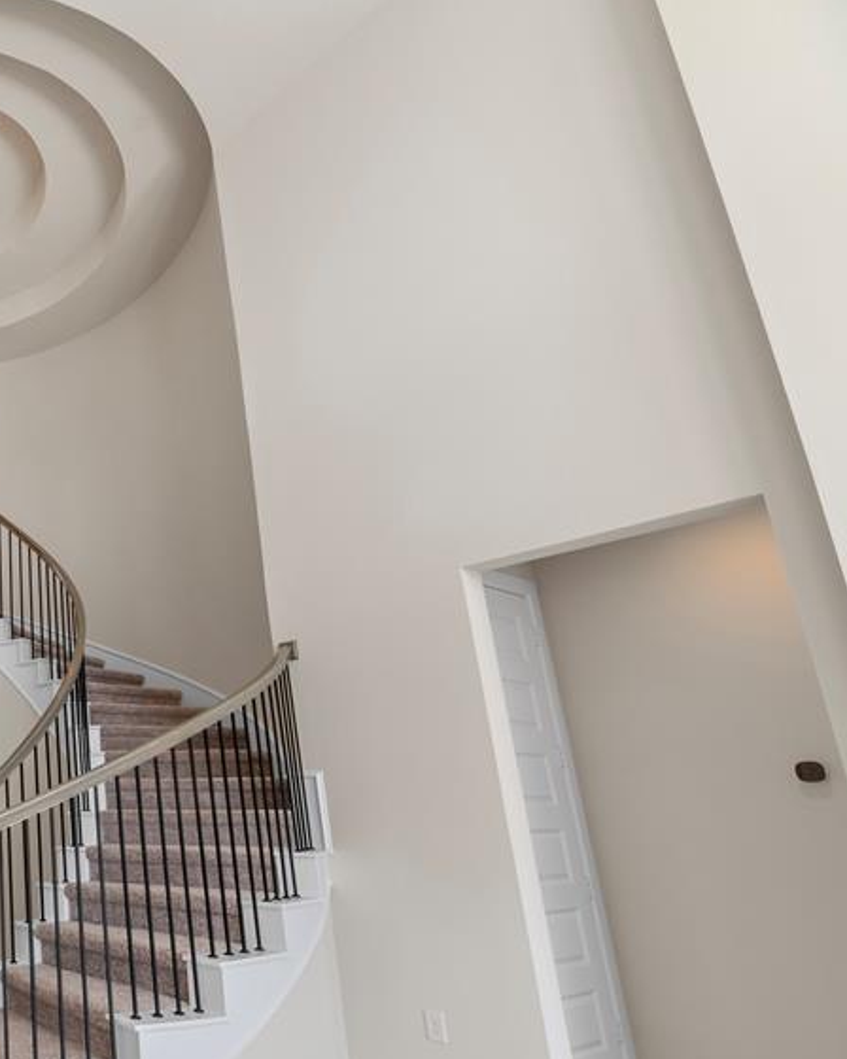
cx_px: -91
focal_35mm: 24
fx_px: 752
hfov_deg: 44.4
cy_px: 595
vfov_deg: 70.0
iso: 100
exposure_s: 1/80
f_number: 8
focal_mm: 14
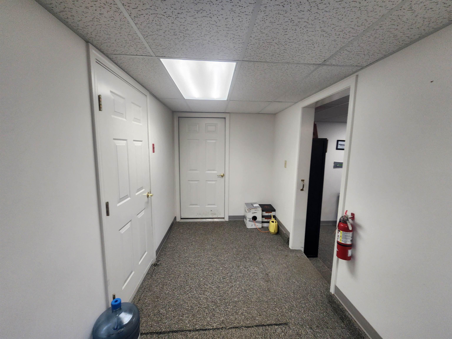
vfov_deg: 89.9
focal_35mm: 13
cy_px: 170
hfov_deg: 106.2
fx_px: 170
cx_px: 226
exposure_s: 1/60
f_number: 2.2
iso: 125
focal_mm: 2.2
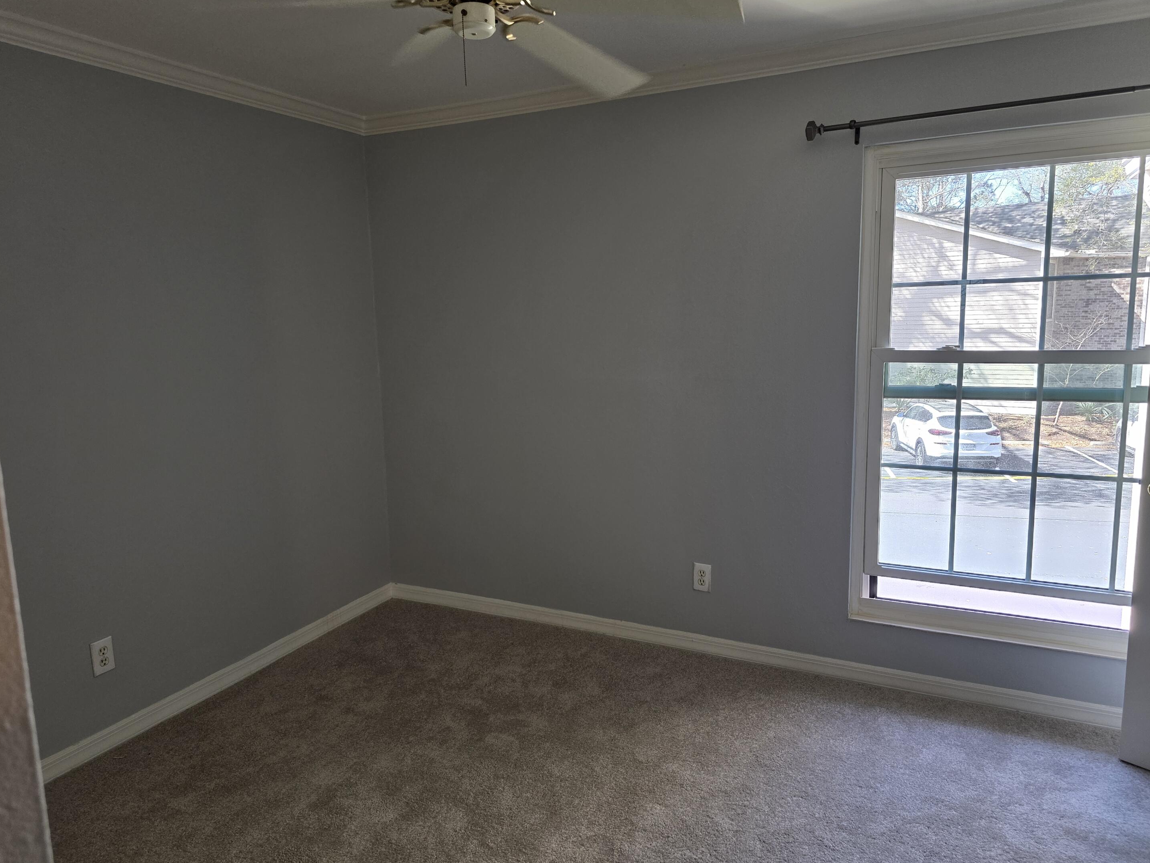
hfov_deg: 71.6
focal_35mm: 24
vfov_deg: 56.8
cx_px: 556
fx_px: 797
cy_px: 427
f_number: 1.7
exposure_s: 1/120
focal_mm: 6.3
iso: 250
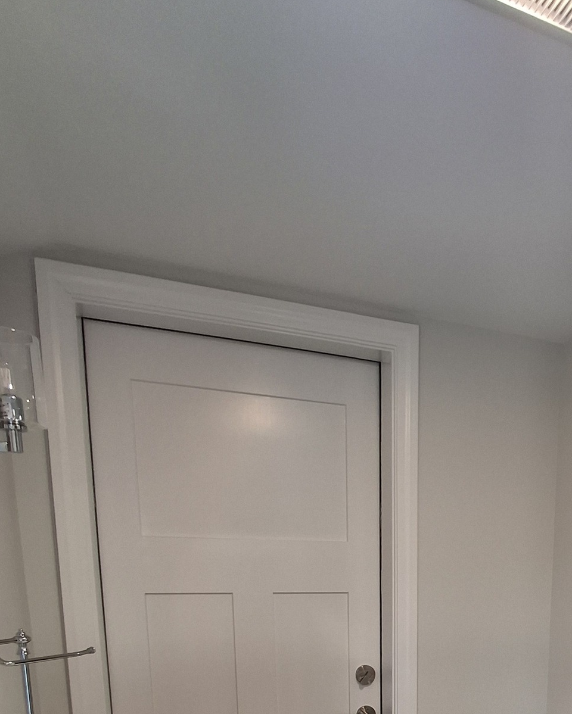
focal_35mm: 30
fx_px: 635
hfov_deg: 46.1
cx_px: 456
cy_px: 654
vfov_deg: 51.3
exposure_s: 1/40
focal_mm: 1.64
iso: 50
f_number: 2.2
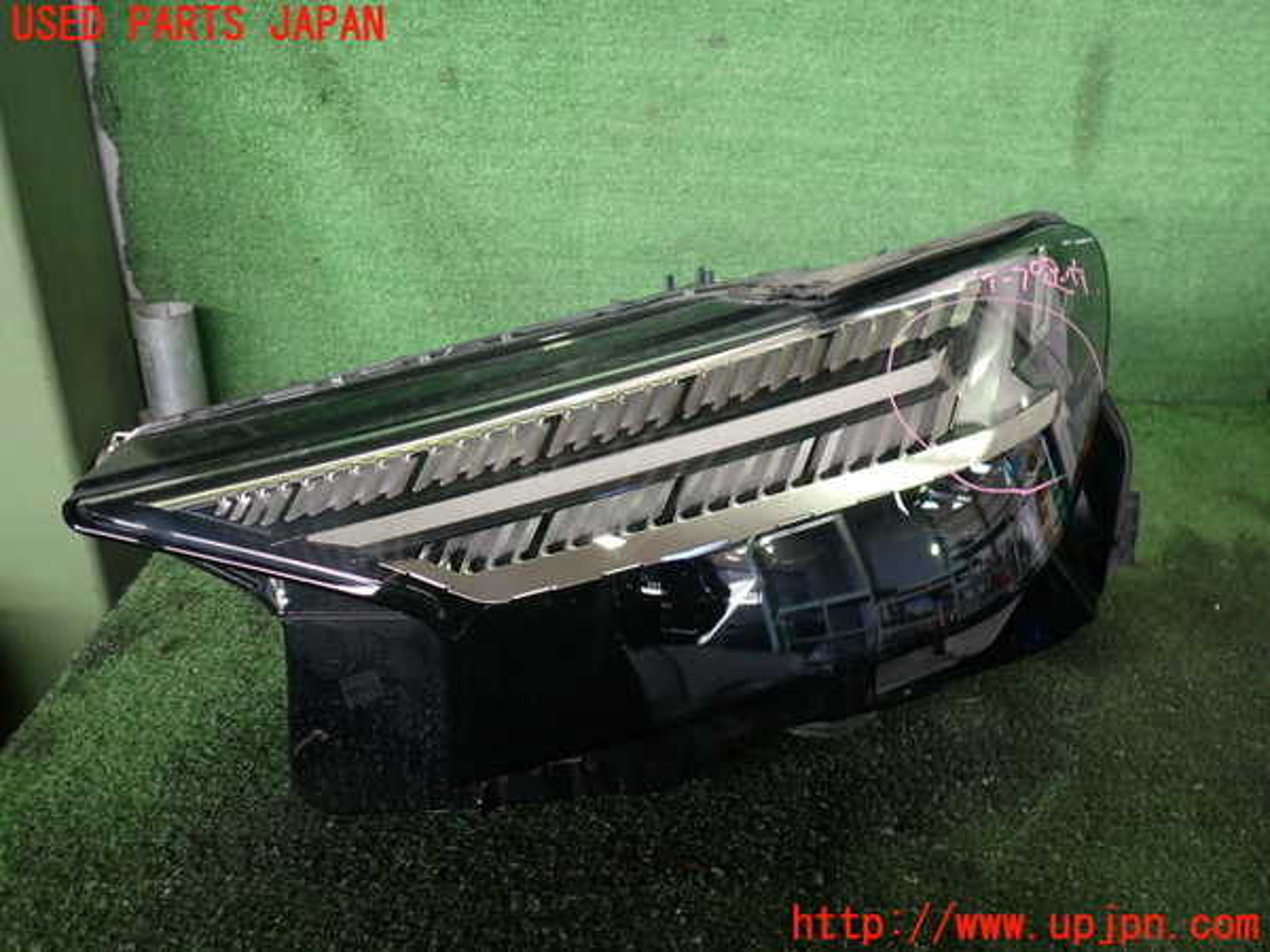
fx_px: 1101
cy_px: 476
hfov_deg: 60.0
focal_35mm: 30
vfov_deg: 46.8
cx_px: 635
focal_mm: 5.4
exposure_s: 1/40
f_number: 2.3
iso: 200
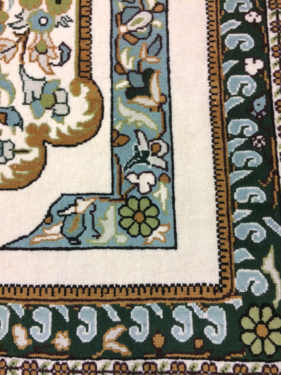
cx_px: 140
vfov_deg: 61.7
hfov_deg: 48.2
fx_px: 314
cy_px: 188
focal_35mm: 29
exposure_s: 1/33
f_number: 2.2
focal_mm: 4.15
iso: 250
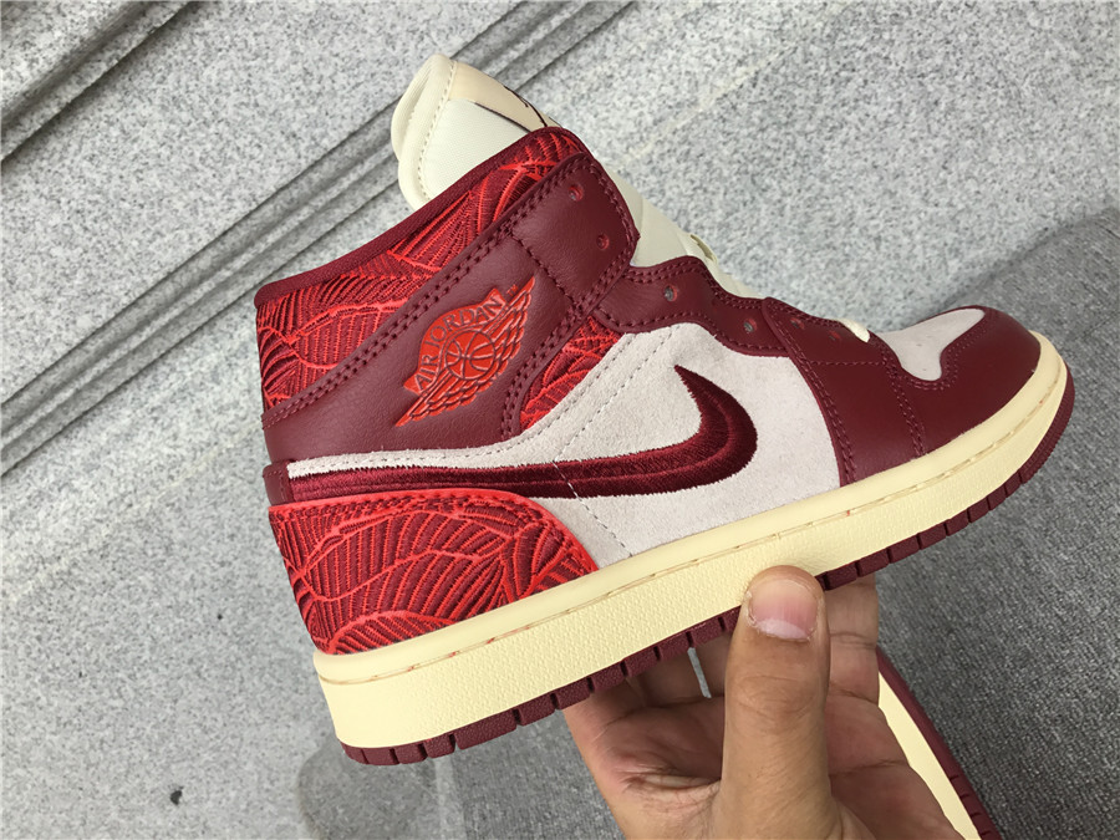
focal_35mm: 31
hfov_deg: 58.4
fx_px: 1003
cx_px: 560
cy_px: 420
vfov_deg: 45.4
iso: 32
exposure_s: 1/50
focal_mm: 3.3
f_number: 2.4
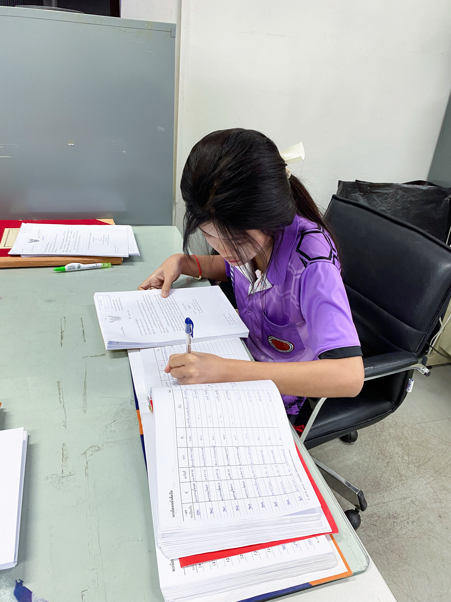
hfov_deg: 53.1
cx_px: 226
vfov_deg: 67.3
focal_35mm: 26
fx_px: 452
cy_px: 301
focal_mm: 4.25
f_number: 1.8
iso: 100
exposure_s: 1/50
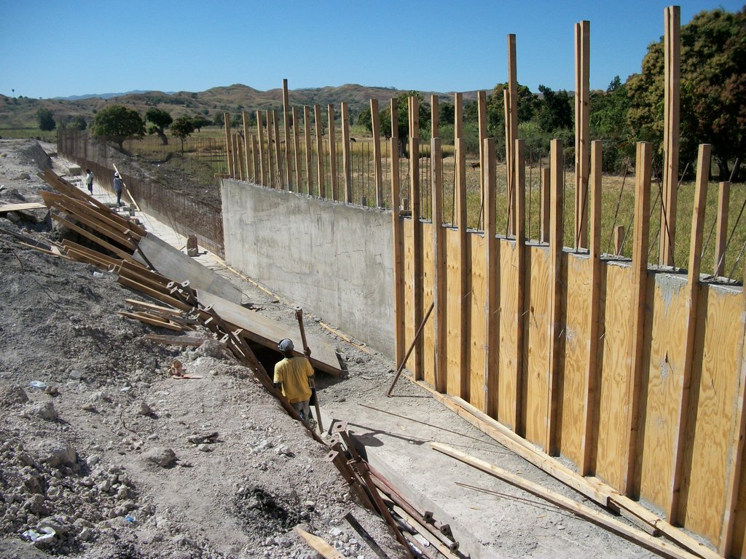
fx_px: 690
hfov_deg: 56.8
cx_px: 373
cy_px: 280
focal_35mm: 32
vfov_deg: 44.2
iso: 80
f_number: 8.8
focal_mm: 5.7
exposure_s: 1/320
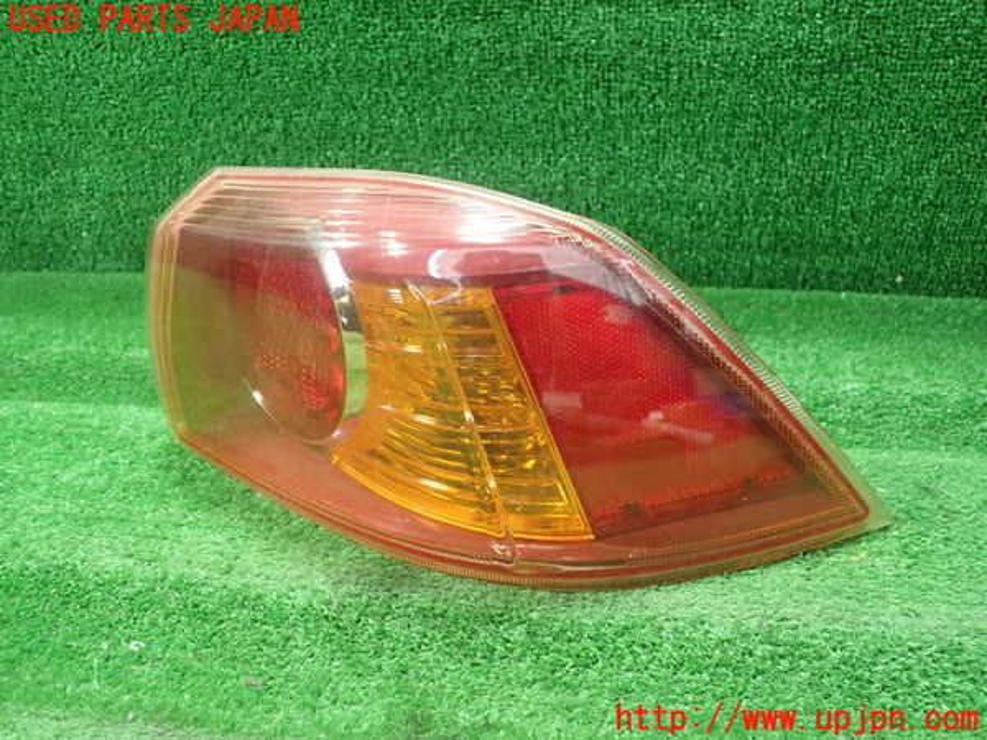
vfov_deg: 46.8
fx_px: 855
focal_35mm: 30
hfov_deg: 60.0
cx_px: 494
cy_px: 370
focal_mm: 5.5
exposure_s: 1/125
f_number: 2.3
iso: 800
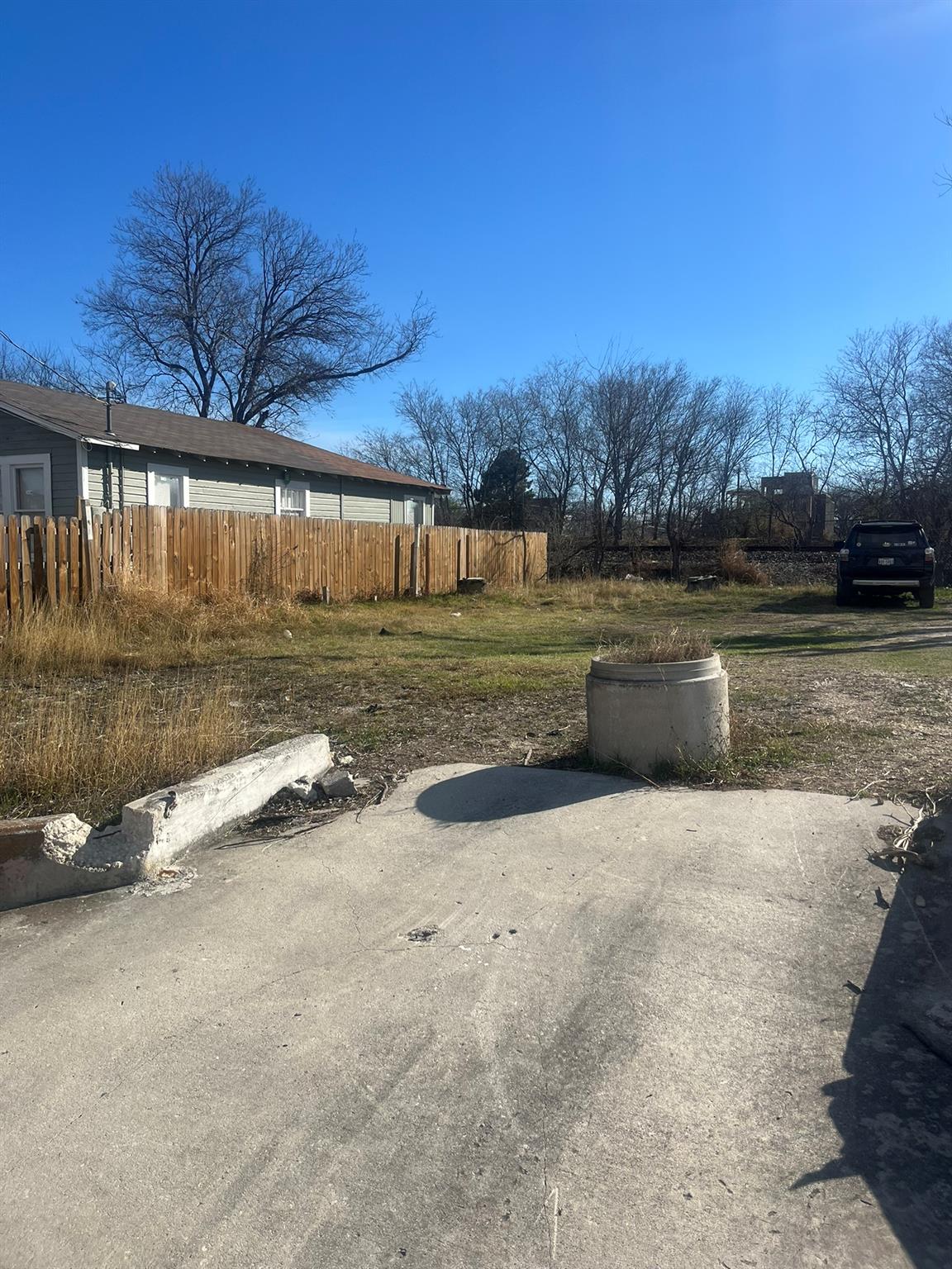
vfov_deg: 67.3
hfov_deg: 53.1
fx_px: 953
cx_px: 476
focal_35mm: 26
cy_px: 634
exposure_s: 1/4484
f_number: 1.6
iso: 50
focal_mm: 5.1
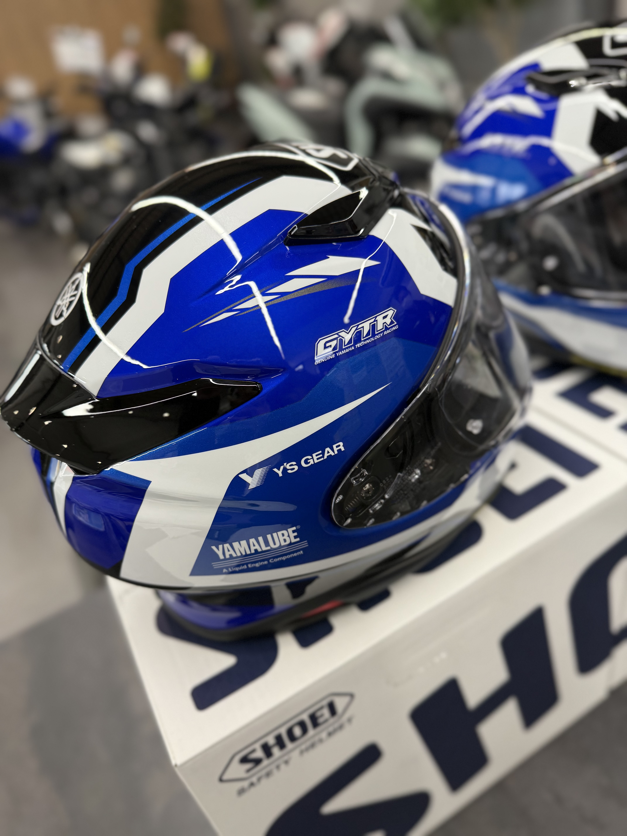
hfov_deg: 56.8
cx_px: 314
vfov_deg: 71.6
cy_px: 418
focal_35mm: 24
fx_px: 580
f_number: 1.78
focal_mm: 6.76
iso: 160
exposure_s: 1/120
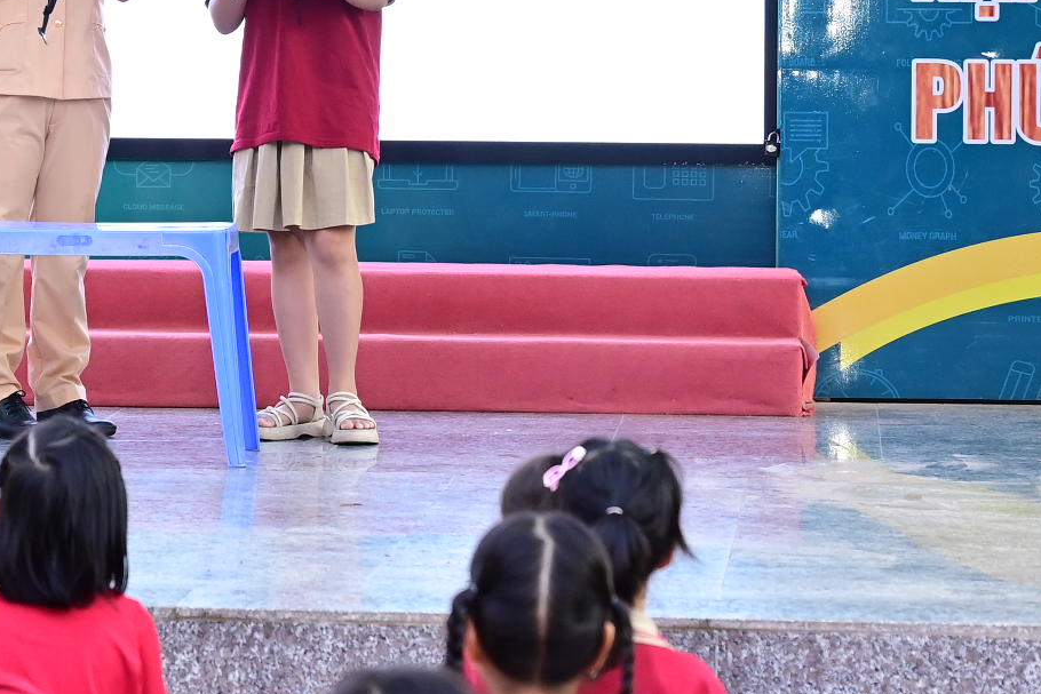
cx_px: 74
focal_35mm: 196
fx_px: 5668
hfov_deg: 10.4
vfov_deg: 7.0
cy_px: -14
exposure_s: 1/125
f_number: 4
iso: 1250
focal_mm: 59
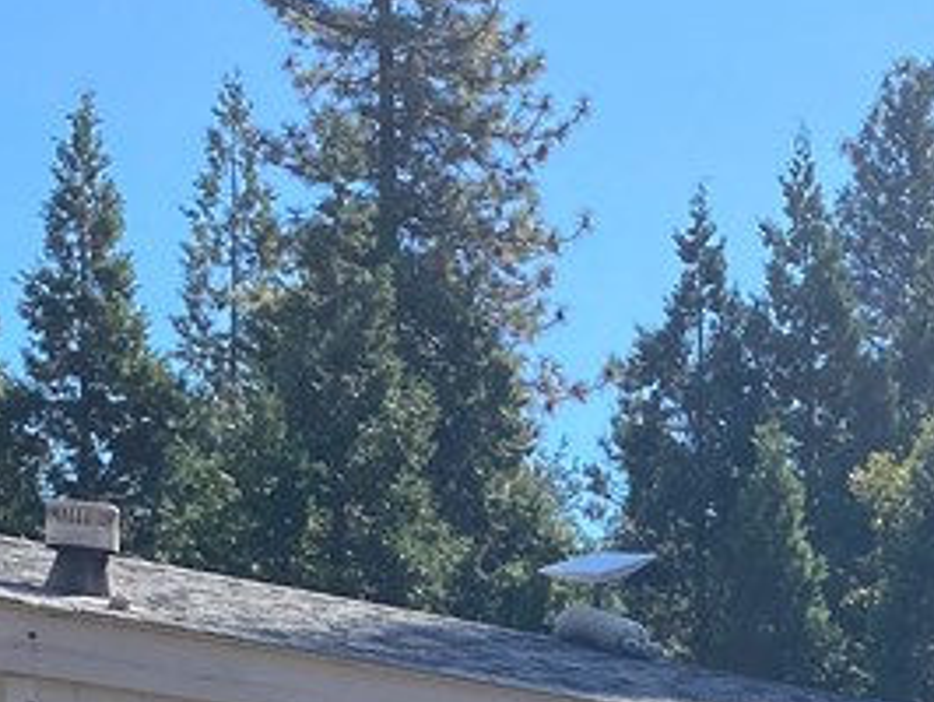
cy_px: 1193
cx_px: 1166
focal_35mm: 100
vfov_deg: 13.5
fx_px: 2701
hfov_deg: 18.4
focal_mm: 4.25
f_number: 1.8
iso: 32
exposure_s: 1/1754
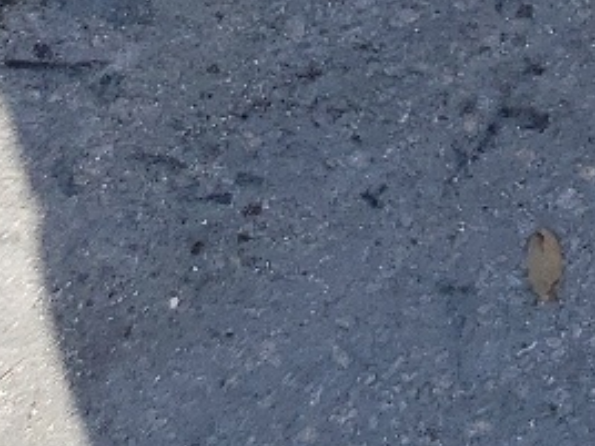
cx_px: 1352
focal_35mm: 155
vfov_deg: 8.3
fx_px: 2664
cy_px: -819
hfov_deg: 11.0
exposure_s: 1/2500
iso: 50
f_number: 1.5
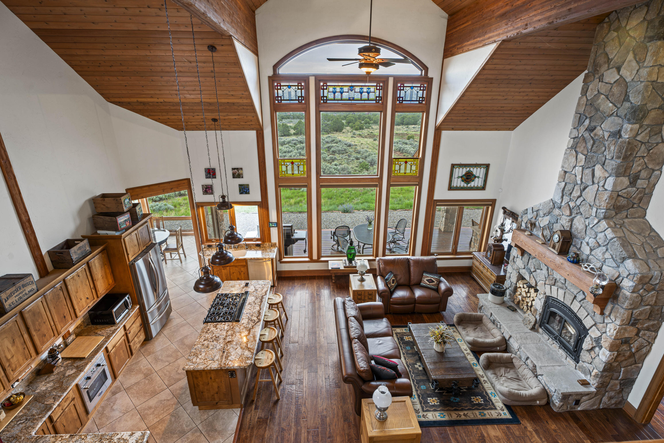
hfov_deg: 91.6
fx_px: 323
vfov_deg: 68.9
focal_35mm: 18
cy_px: 222
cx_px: 332
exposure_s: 4
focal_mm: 17.5
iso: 100
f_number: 8
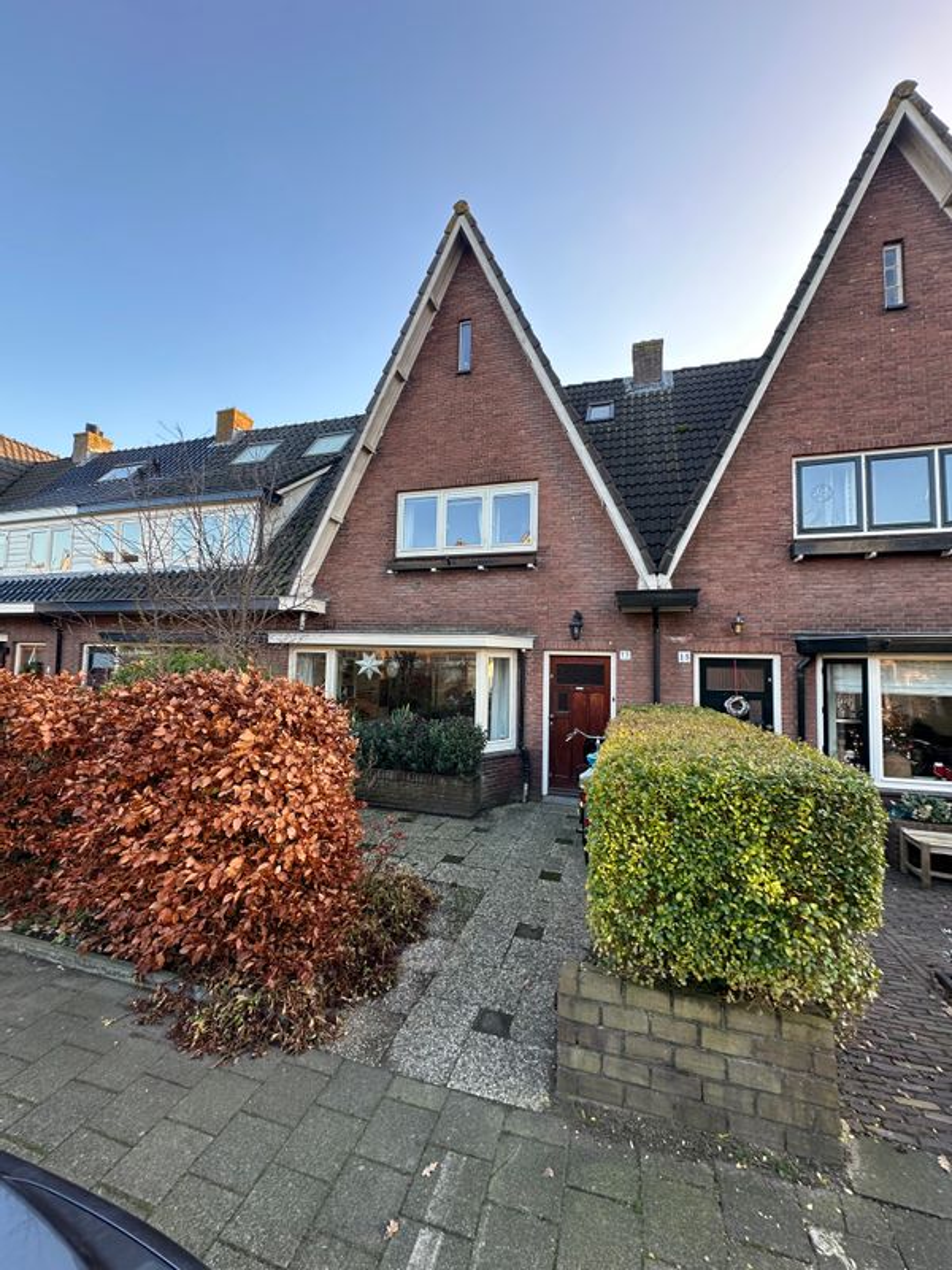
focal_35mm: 14
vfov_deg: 102.1
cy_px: 635
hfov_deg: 85.7
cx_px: 476
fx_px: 513
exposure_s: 1/99
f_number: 2.2
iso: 50
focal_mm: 2.22
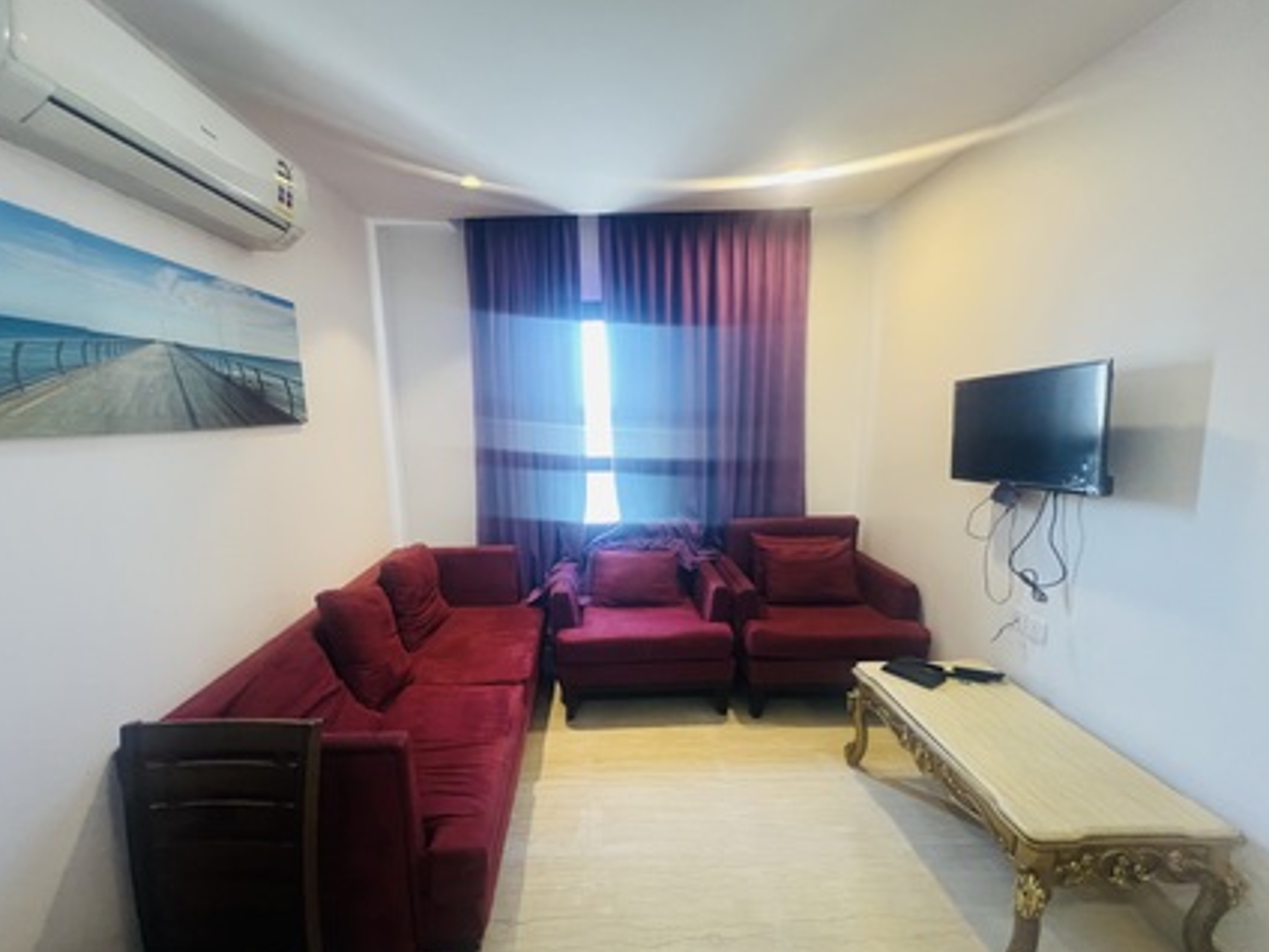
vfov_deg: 85.6
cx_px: 594
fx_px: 513
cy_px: 498
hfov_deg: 101.9
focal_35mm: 14
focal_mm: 1.57
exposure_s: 1/97
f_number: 1.8
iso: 250
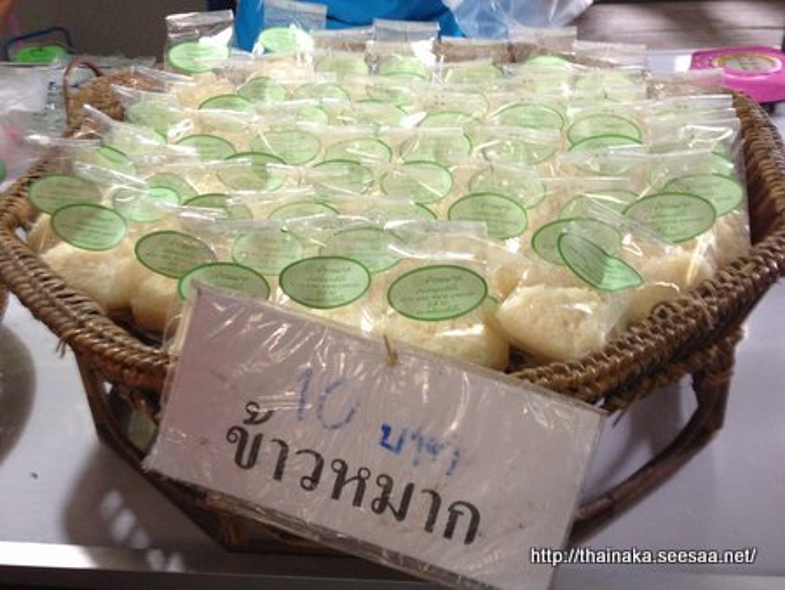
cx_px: 392
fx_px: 794
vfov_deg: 40.7
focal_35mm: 35
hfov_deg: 52.6
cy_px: 295
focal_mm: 4.28
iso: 160
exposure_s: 1/20
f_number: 2.4
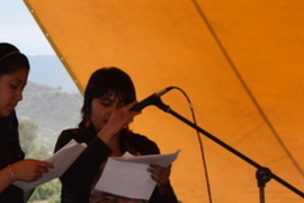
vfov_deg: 8.8
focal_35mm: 157
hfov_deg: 12.8
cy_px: 109
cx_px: -37
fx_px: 1327
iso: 100
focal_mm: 38
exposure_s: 1/200
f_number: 7.1
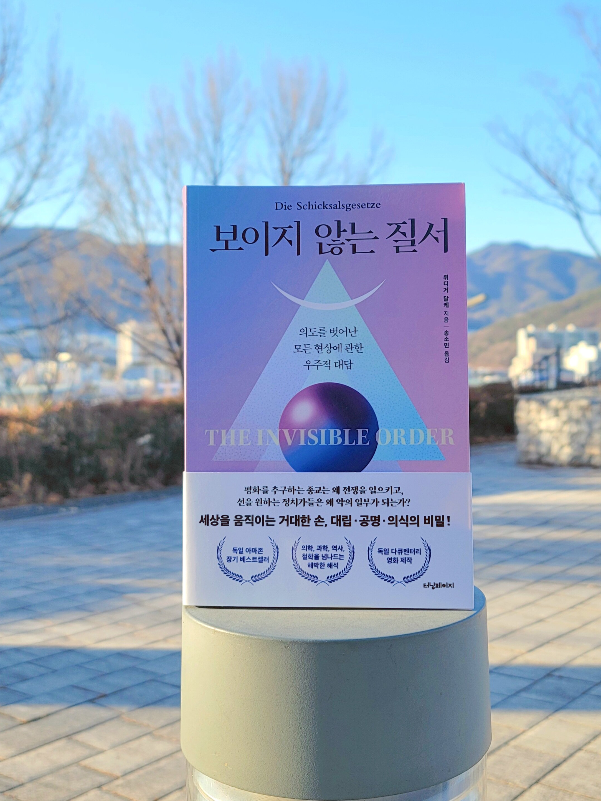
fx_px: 648
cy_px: 400
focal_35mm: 28
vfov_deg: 63.4
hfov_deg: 49.7
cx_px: 324
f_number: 1.8
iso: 20
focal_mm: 7
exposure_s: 1/333
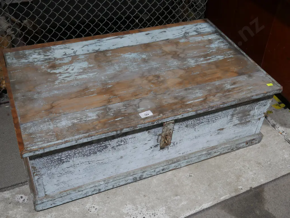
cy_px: 109
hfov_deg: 44.8
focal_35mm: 42
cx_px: 145
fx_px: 352
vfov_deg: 34.4
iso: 320
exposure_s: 1/60
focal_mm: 21
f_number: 4.6
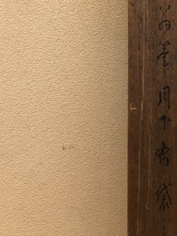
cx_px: 166
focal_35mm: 54
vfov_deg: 35.0
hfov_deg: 26.0
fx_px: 368
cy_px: 70
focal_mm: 3.99
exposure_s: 1/15
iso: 64
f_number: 1.8
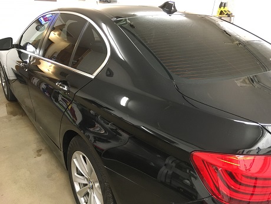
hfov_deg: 61.7
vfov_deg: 48.2
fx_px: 227
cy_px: 102
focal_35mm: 29
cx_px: 136
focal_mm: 4.15
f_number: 2.2
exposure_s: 1/20
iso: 200
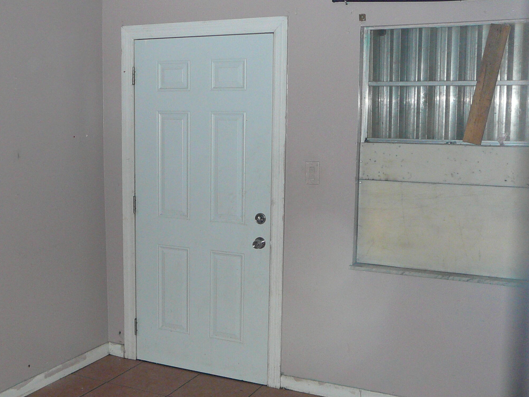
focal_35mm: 45
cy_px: 206
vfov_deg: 32.2
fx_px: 688
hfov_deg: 41.7
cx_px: 189
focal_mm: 5.2
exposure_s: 1/30
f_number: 2.8
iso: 200
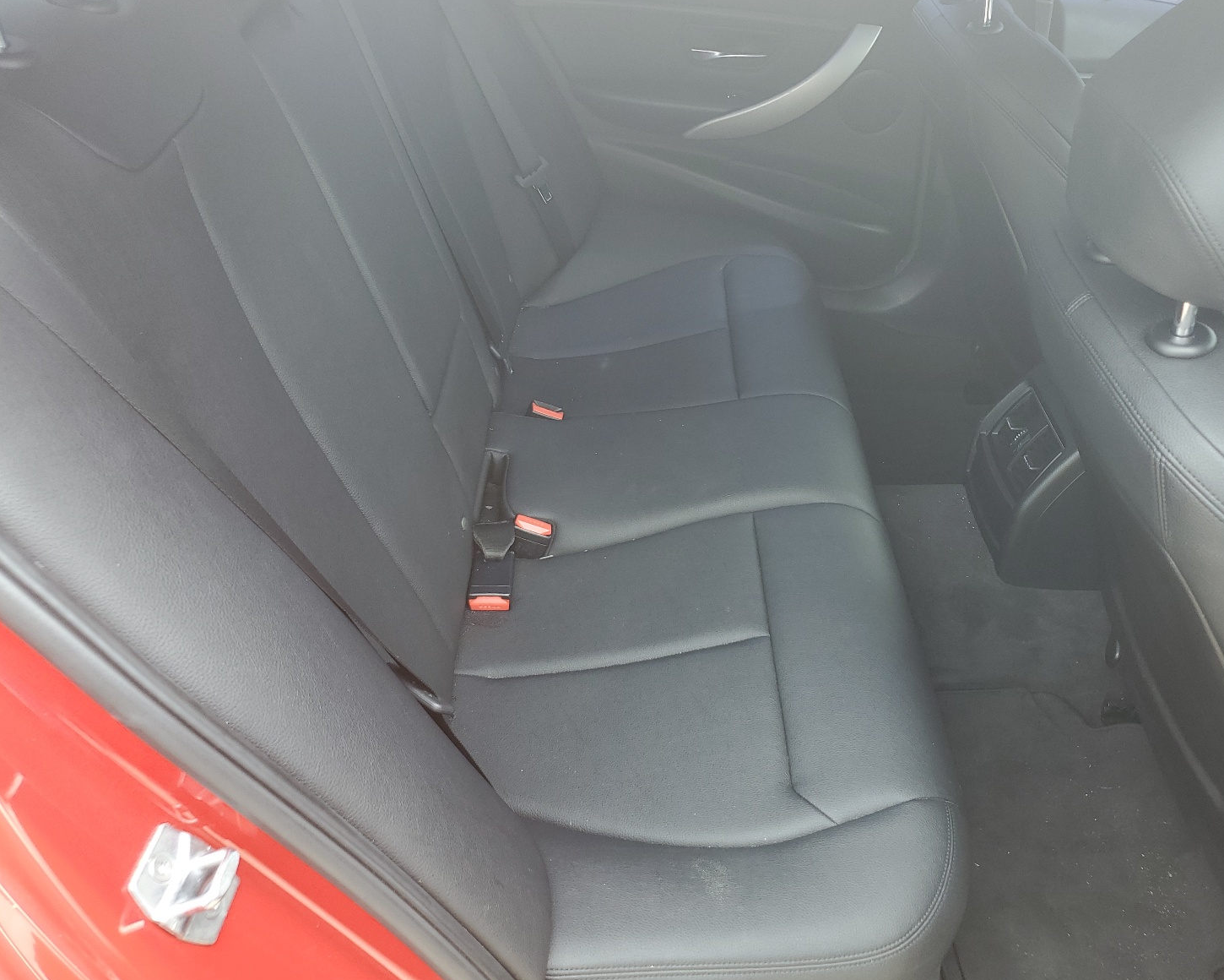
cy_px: 498
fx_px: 1014
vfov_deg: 51.5
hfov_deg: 62.1
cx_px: 654
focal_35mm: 28
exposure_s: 1/120
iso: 52
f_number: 1.5
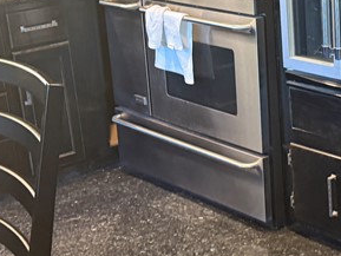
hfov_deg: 22.6
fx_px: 838
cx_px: 286
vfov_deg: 17.4
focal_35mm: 85
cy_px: 118
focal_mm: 6.76
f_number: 1.78
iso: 640
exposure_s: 1/41
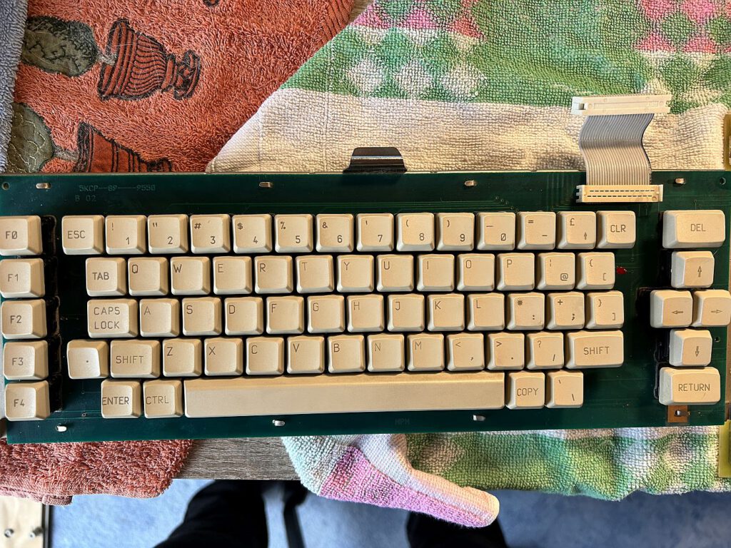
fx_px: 549
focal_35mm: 26
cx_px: 366
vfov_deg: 53.1
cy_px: 274
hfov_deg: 67.3
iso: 160
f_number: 1.5
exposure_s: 1/50
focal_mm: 5.7
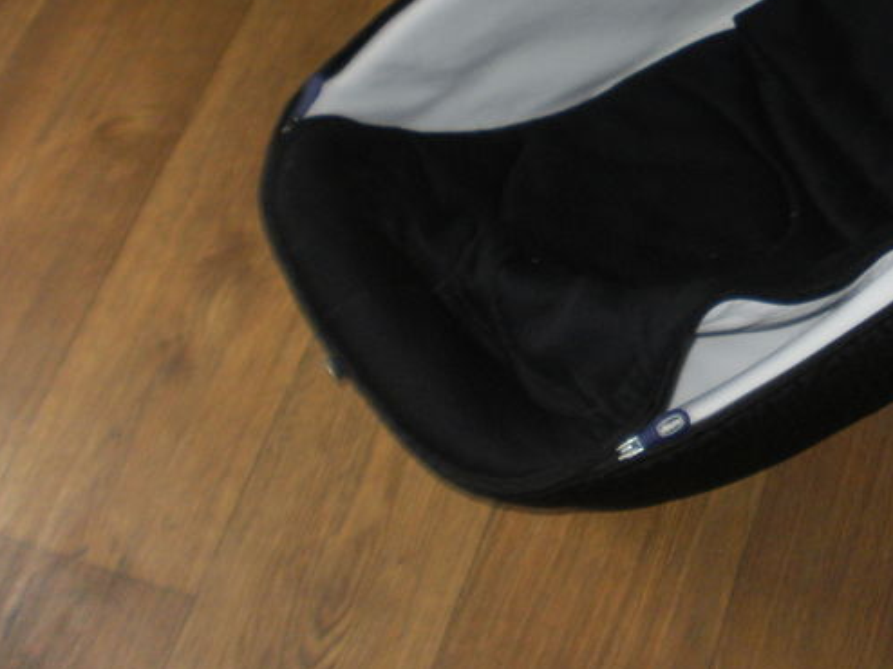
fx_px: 1985
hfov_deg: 24.3
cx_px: 886
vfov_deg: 18.6
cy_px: -2
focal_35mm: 77
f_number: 3.1
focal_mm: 6.3
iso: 125
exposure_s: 1/30
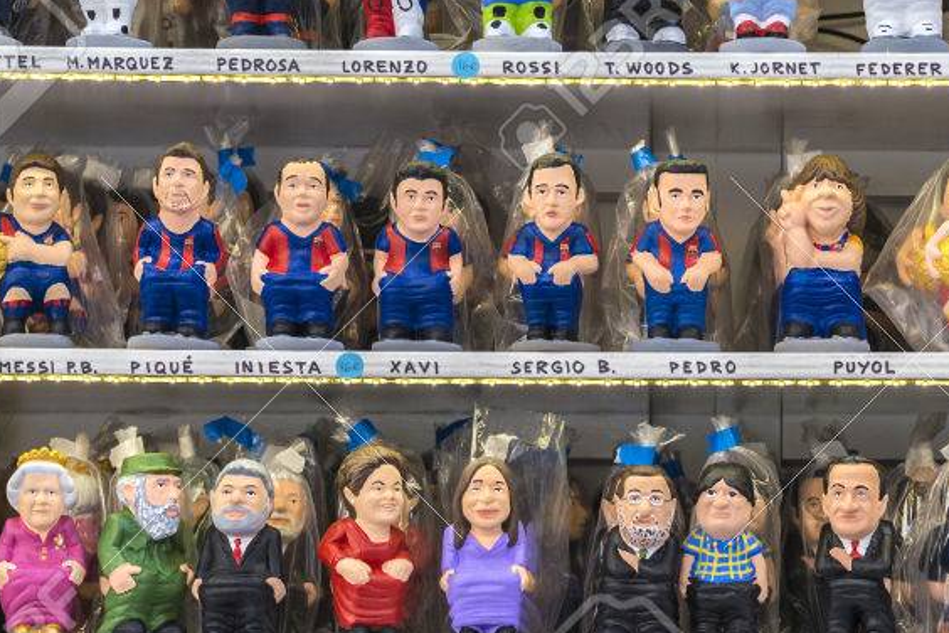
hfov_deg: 10.8
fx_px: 4982
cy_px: -4
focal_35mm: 189
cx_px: 910
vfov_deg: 7.2
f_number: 5
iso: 400
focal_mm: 82
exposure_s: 1/200
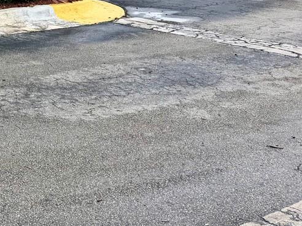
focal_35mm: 78
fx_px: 680
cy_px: -77
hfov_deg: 20.3
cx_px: -187
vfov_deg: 17.6
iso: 80
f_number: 1.78
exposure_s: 1/1059
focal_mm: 6.76
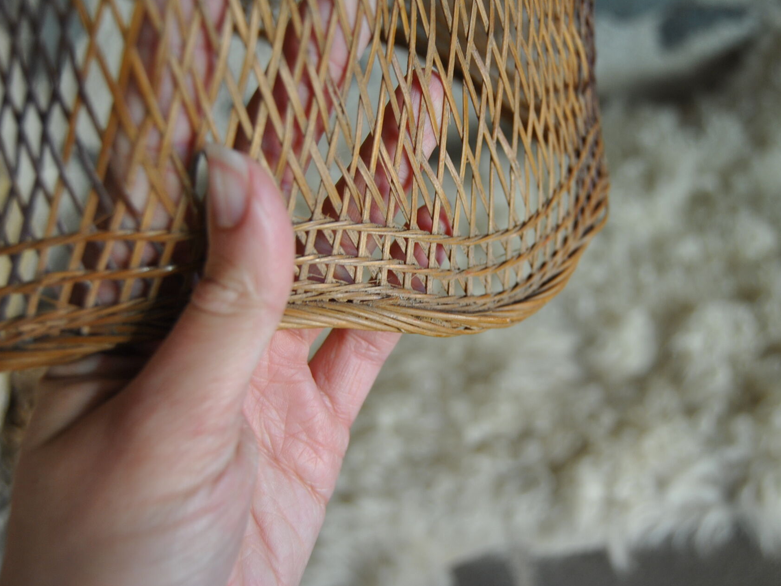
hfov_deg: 43.8
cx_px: 441
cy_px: 297
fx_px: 970
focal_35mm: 43
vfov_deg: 33.6
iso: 200
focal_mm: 26
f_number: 4
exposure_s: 1/50
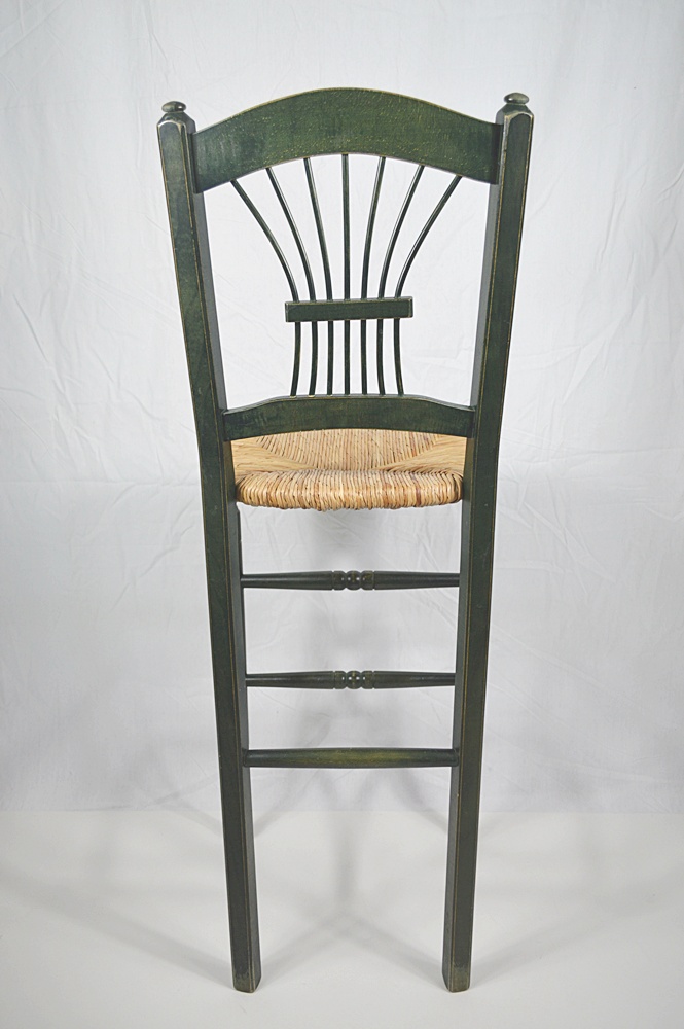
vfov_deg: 57.3
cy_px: 514
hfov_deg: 39.9
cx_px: 342
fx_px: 942
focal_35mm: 33
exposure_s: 1/80
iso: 400
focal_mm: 22
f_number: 4.5
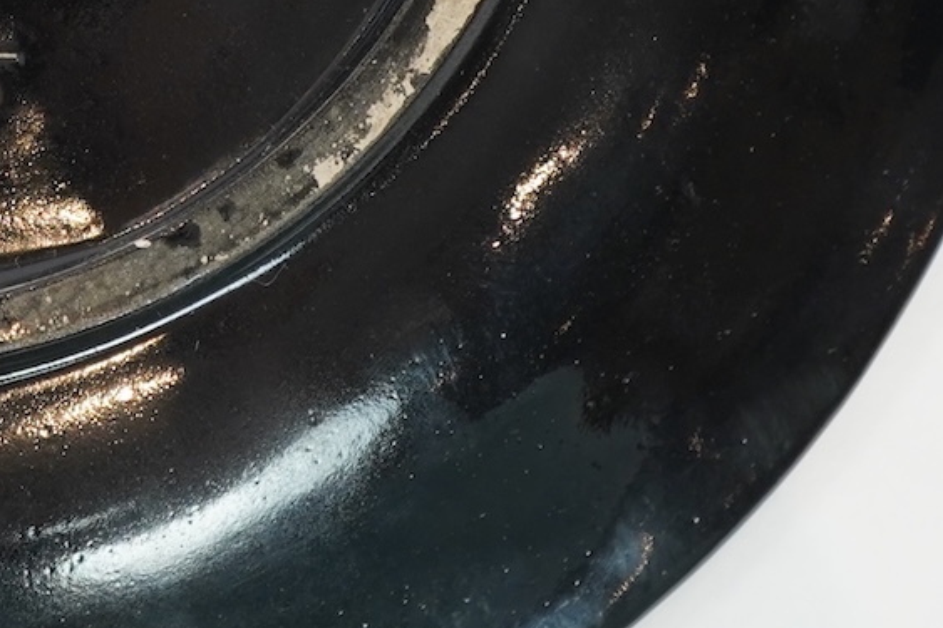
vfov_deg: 8.9
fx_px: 3954
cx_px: -170
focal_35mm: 151
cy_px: -227
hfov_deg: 13.3
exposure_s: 1/60
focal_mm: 31
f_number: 5
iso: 800
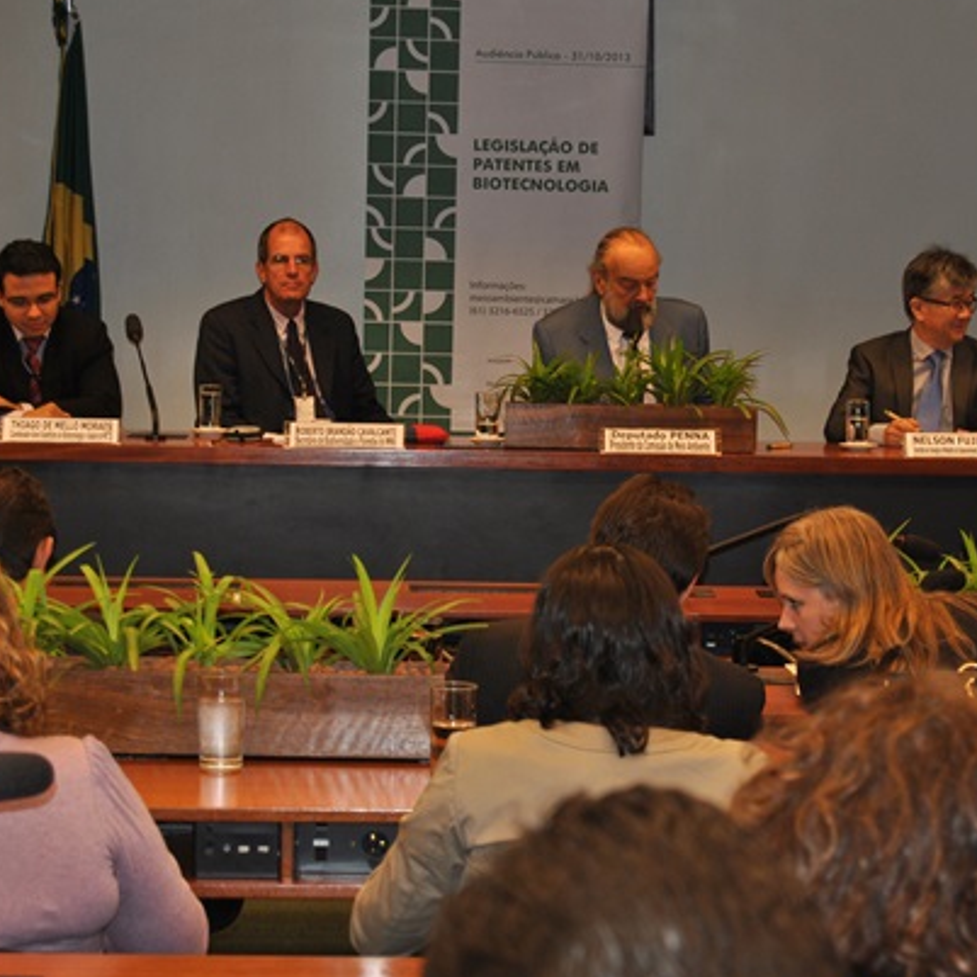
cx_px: 586
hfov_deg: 15.6
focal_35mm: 112
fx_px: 3566
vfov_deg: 15.6
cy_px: 481
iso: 200
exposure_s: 1/60
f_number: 5.6
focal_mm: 55
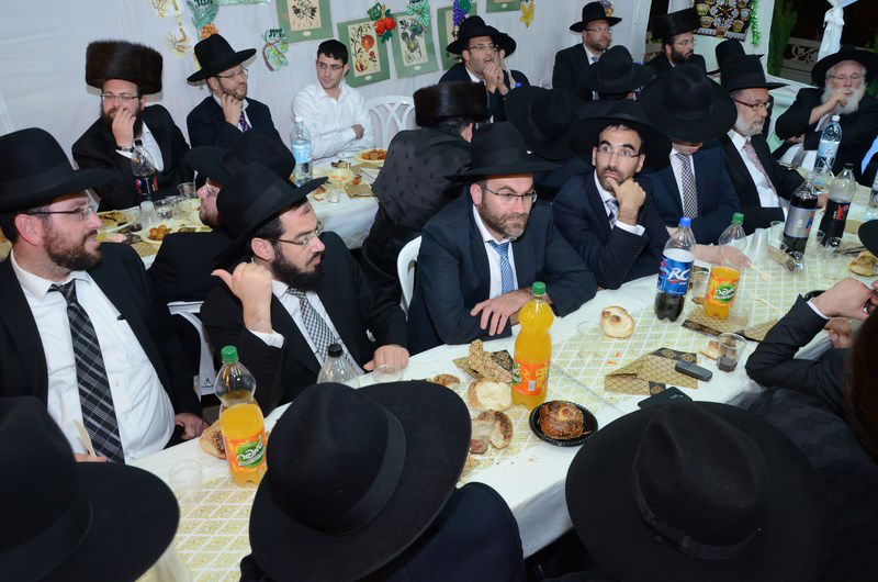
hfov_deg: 67.5
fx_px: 657
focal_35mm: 27
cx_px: 439
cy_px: 291
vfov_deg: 47.7
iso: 1600
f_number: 5
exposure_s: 1/60
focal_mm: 18
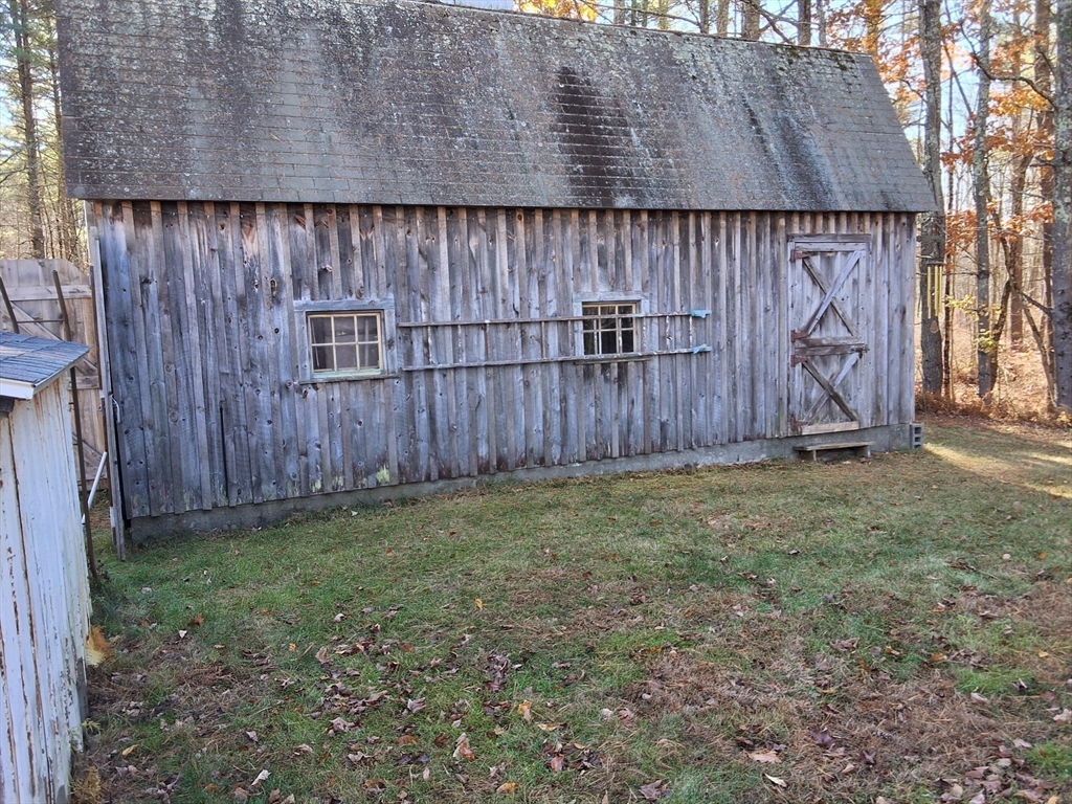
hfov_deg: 63.4
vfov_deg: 49.7
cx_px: 536
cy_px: 402
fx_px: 867
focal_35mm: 28
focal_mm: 2.91
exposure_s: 1/124
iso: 32
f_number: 1.9
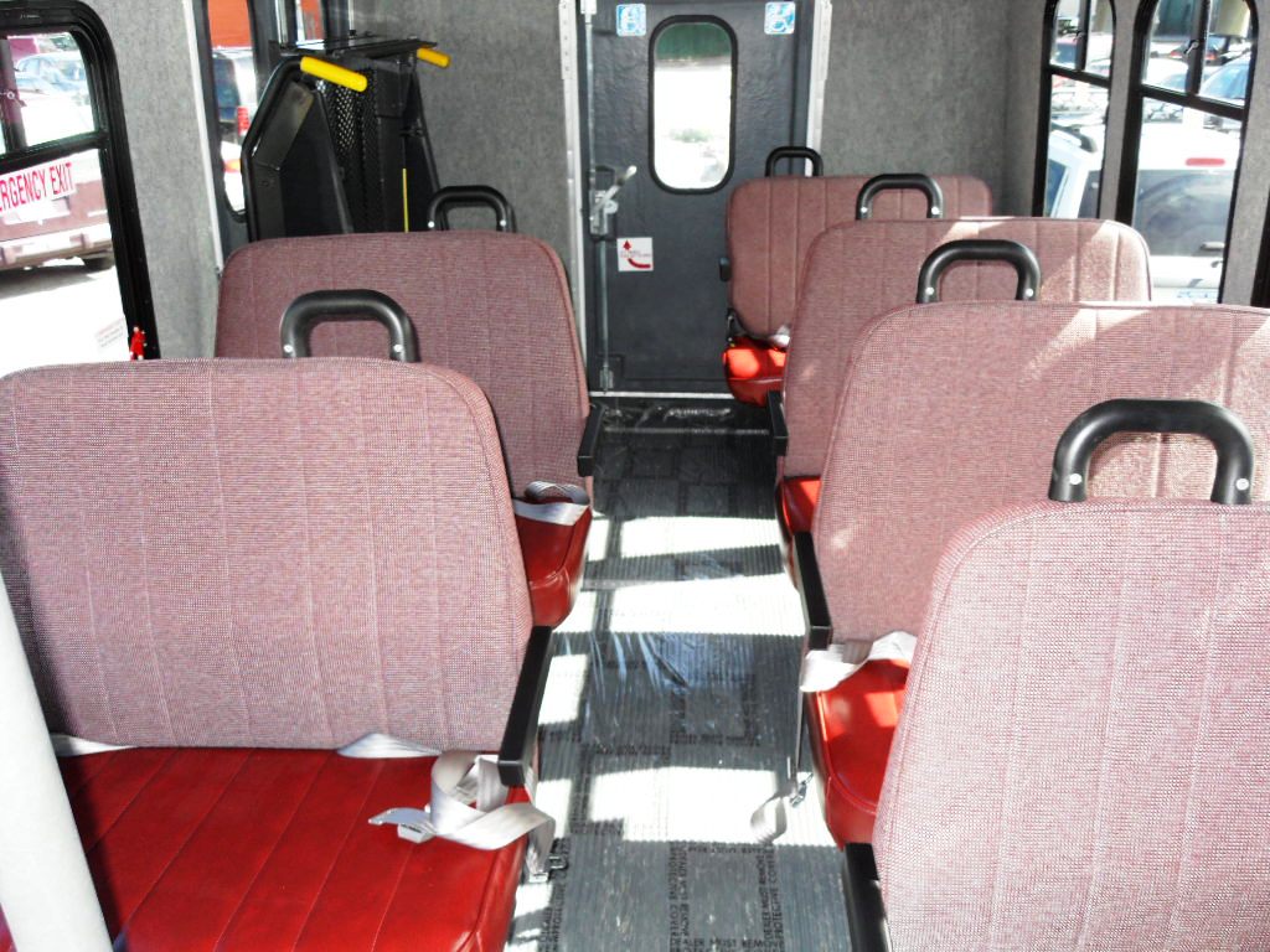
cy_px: 476
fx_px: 1027
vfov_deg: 49.7
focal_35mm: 28
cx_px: 635
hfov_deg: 63.4
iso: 120
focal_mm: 6
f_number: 2.8
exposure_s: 1/90
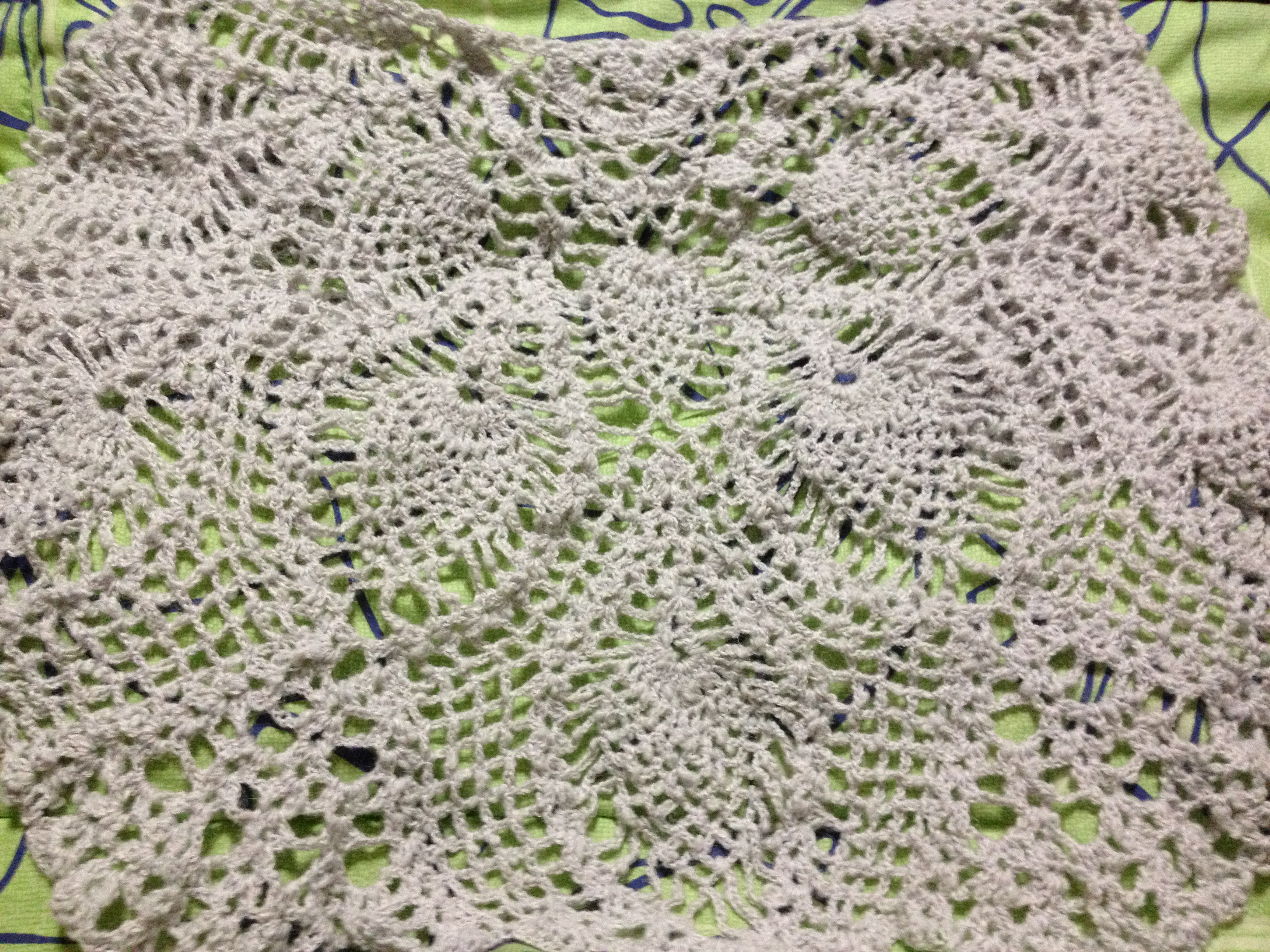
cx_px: 635
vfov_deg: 40.7
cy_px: 476
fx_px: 1284
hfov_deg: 52.6
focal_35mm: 35
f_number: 2.4
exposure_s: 1/20
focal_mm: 4.28
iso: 320
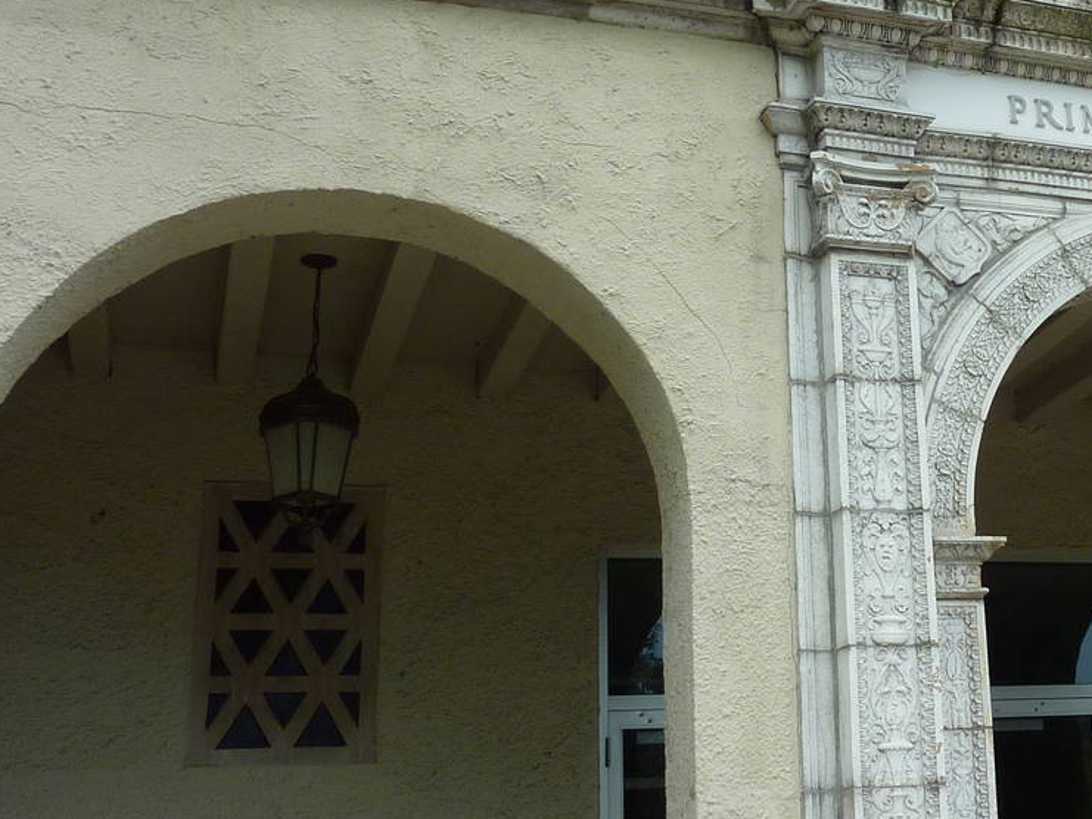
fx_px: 1704
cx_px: 1042
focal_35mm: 54
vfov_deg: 27.0
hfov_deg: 33.1
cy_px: 312
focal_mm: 4.1
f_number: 3.3
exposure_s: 1/500
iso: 100
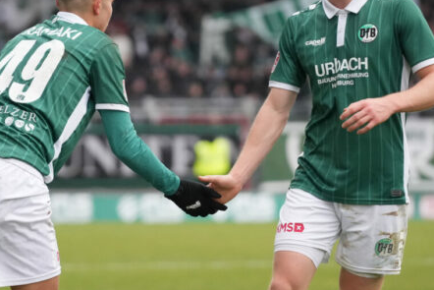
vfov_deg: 4.4
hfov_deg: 6.5
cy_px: 88
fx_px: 3799
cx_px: 174
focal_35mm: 315
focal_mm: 200
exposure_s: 1/1000
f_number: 4
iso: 5000
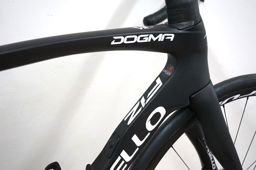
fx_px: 362
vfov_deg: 26.4
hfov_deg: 38.9
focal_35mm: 51
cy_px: 85
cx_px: 128
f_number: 5
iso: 3200
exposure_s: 1/160
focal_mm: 51
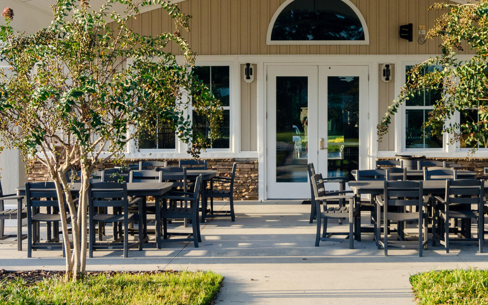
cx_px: 317
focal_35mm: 59
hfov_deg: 34.3
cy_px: 73
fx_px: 785
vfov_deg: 21.8
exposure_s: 1/400
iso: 320
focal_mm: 20
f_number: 6.3
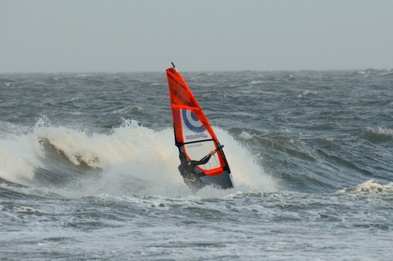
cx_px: 196
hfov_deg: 3.3
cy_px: 130
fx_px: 6868
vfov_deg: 2.2
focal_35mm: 630
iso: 500
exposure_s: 1/320
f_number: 9
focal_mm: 420
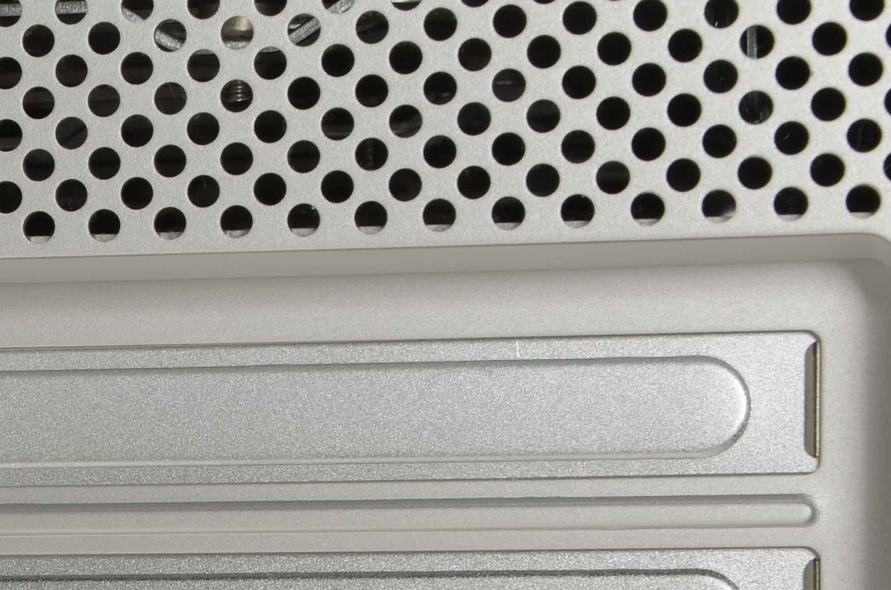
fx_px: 5162
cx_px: -233
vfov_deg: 6.5
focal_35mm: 209
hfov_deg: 9.7
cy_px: 763
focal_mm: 50
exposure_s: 1/160
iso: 200
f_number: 14
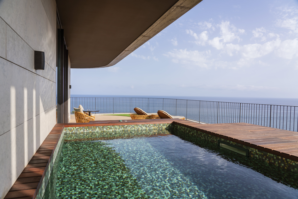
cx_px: 149
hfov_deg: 73.7
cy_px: 100
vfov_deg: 53.1
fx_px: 199
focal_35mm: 24
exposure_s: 1/250
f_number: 8
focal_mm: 24
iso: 100
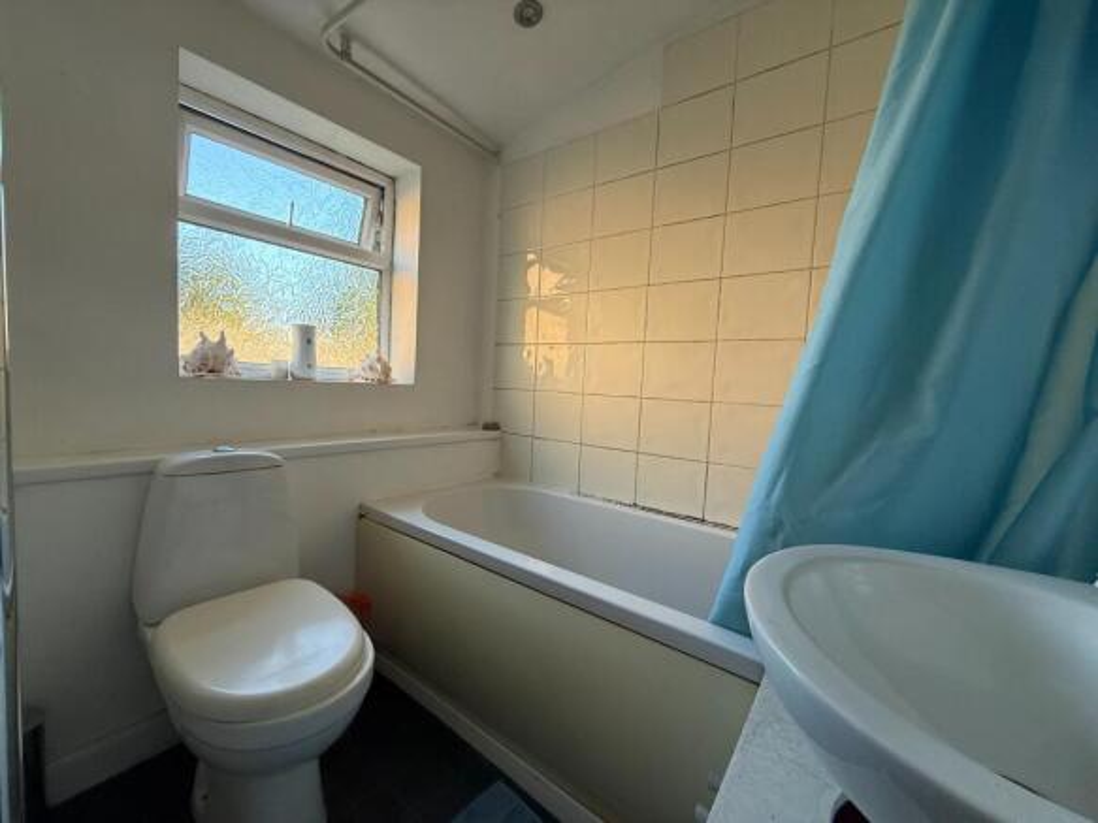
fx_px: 444
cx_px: 549
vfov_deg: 85.7
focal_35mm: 14
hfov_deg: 102.1
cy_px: 412
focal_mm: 2.22
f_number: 2.2
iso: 200
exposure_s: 1/99
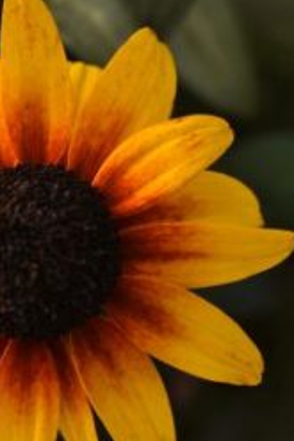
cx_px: 43
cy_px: 302
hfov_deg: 5.6
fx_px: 2997
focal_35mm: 245
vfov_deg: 8.4
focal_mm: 105
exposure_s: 1/320
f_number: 11
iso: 400
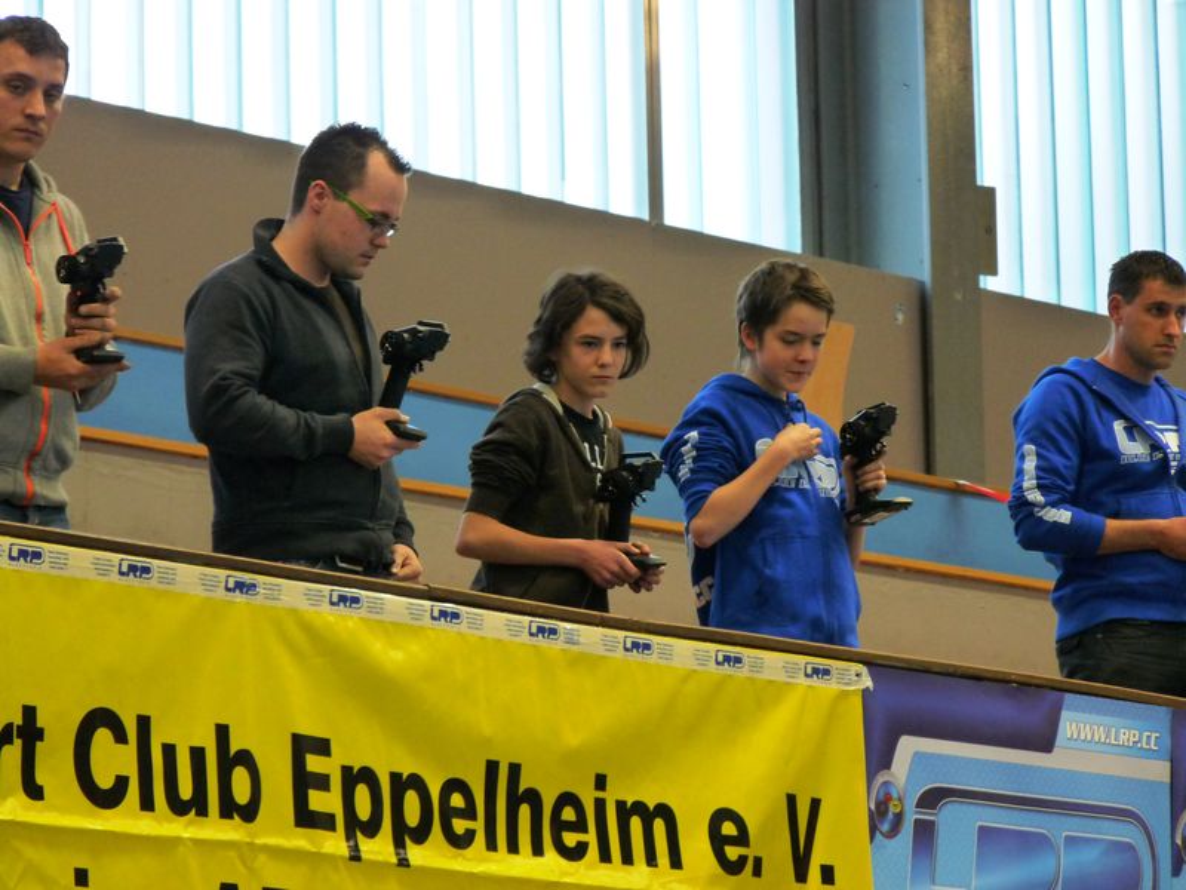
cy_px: 445
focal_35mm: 251
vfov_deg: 5.9
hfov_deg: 7.9
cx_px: 593
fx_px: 8600
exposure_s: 1/40
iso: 400
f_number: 3.7
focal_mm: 44.7
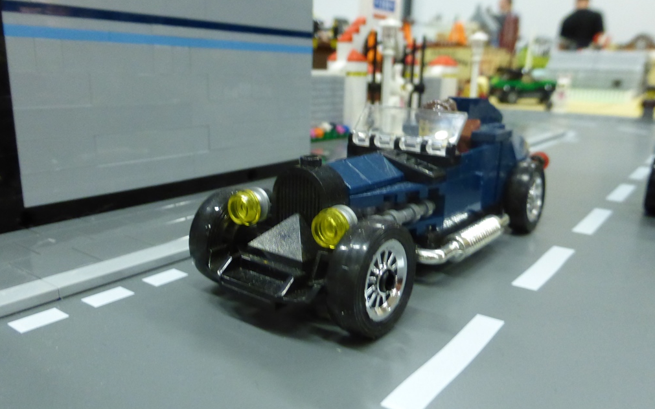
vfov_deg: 43.1
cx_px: 328
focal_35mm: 29
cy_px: 221
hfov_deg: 64.6
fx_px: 518
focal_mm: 4.8
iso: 800
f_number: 3.4
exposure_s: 1/30
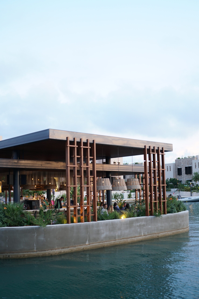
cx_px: 100
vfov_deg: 46.4
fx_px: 348
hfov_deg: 31.9
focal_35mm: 42
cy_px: 150
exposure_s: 1/100
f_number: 2
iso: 400
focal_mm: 28
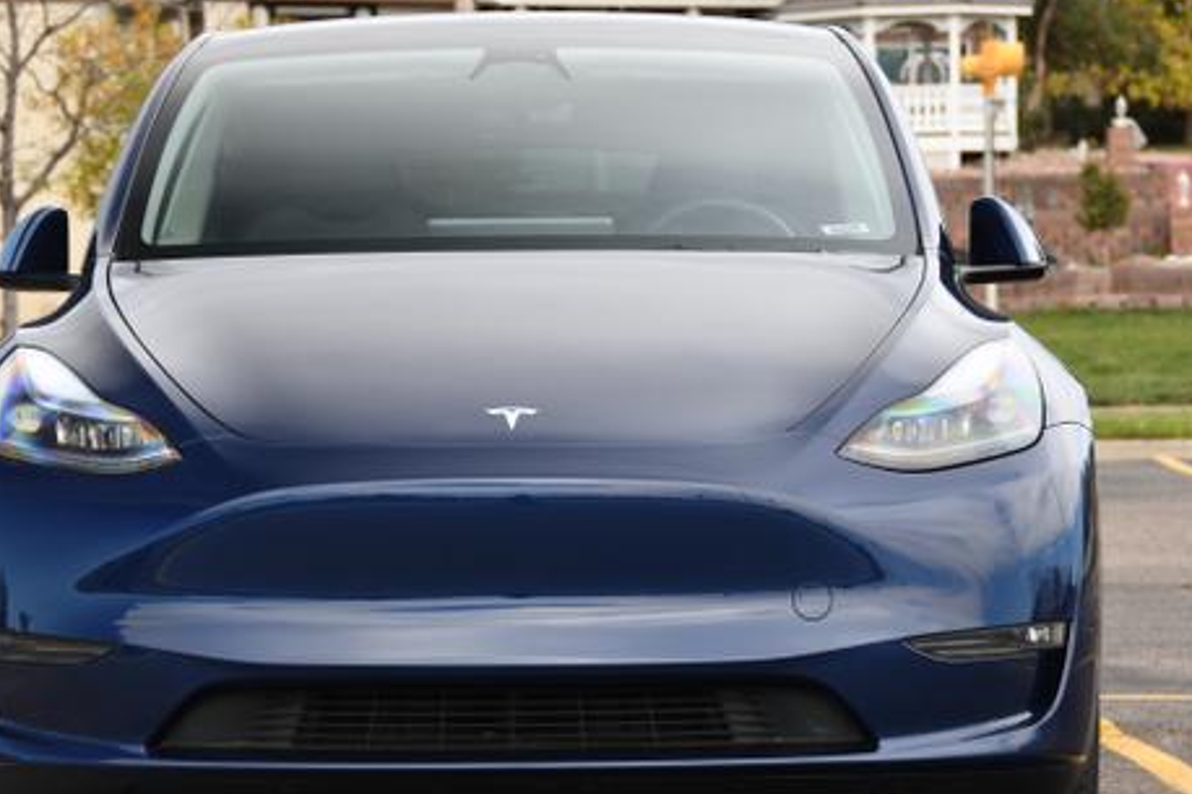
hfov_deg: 14.4
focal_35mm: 143
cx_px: 547
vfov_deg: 9.6
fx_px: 4733
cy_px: 419
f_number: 5.6
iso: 100
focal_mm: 65
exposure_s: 1/125
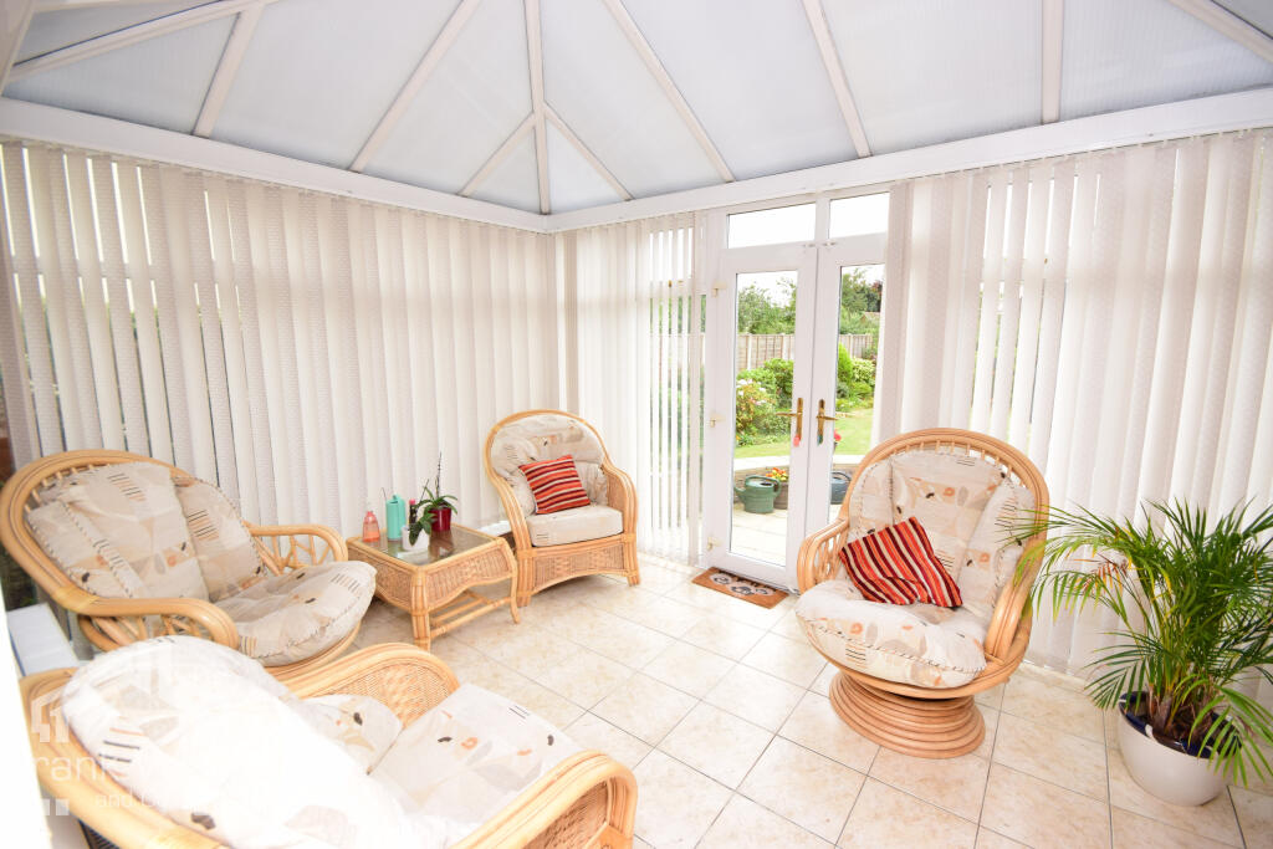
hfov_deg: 100.4
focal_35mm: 15
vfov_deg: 77.3
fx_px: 530
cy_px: 424
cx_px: 636
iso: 320
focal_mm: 10
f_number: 9
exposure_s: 1/80
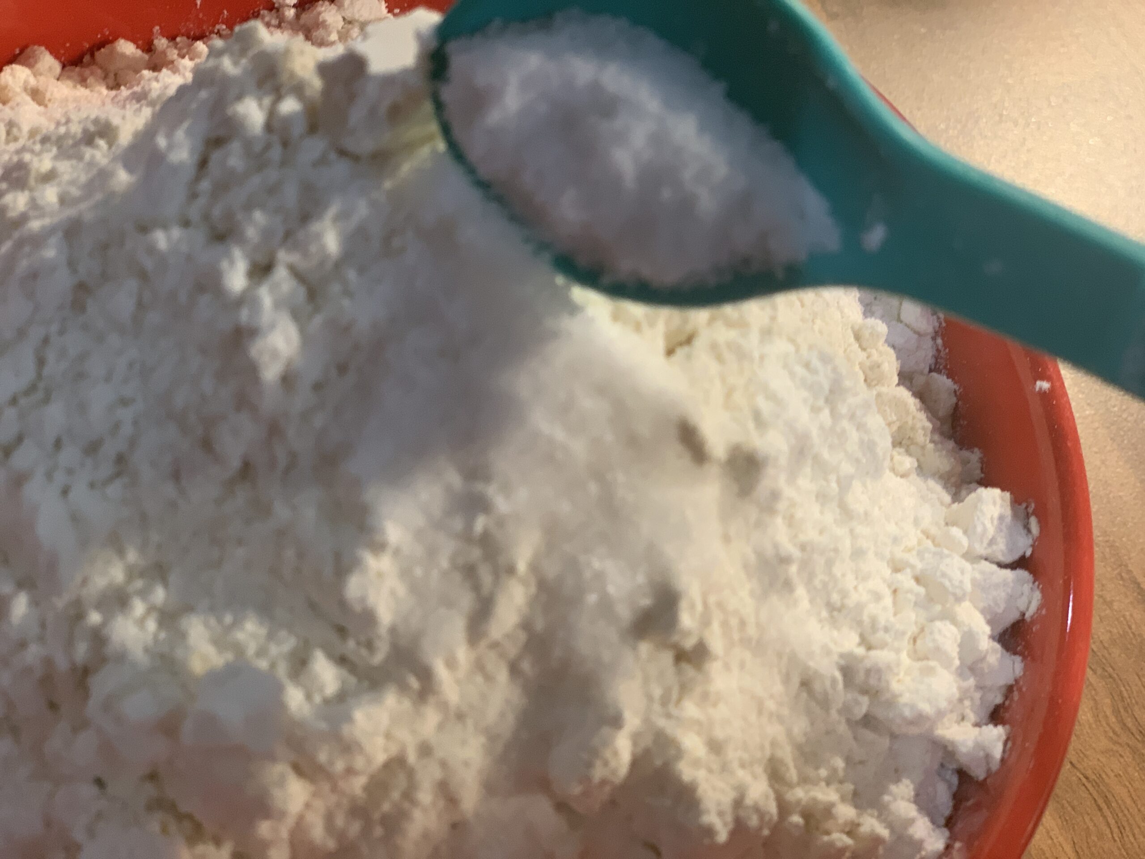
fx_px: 1720
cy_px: 430
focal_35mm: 52
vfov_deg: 28.0
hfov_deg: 36.8
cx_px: 572
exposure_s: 1/50
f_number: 2.4
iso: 160
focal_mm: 6
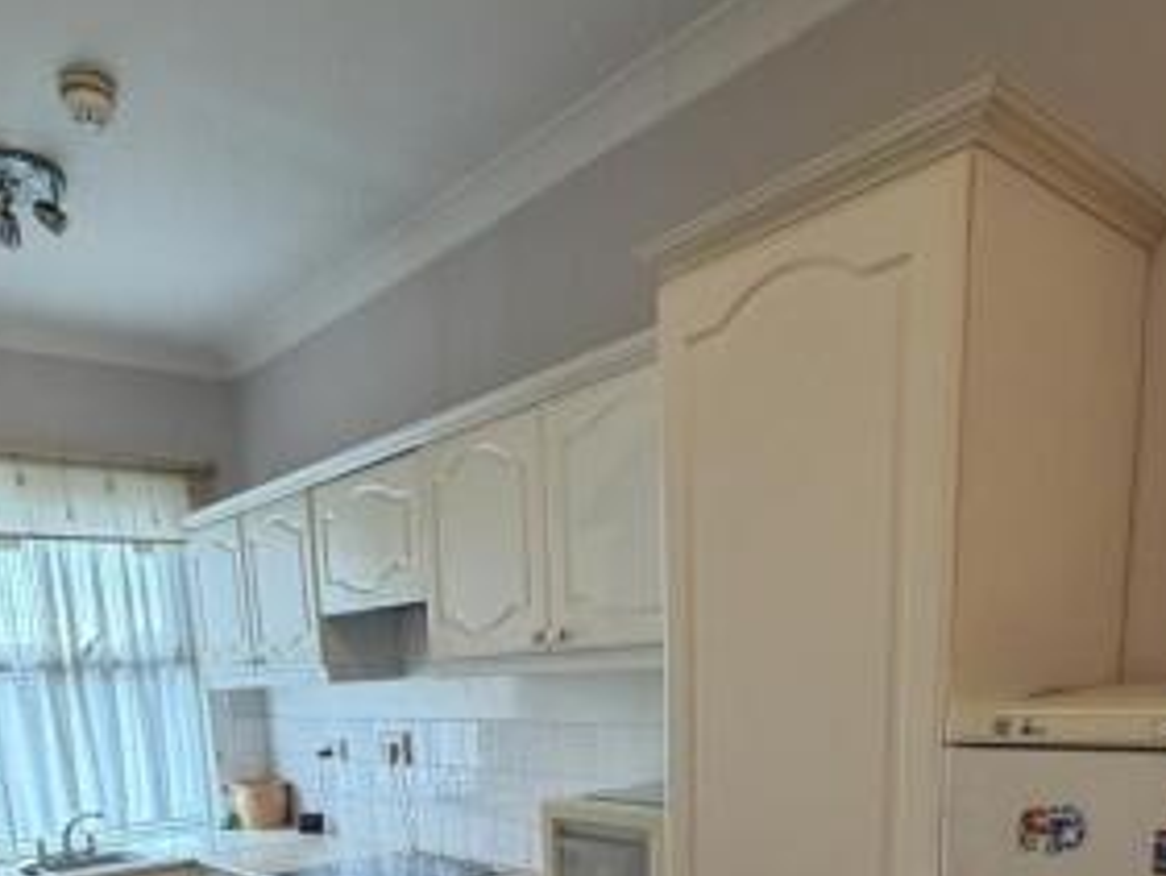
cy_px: 861
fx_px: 977
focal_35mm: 29
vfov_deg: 42.2
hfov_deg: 61.4
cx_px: 512
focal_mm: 2.22
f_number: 2.2
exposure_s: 1/68
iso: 320
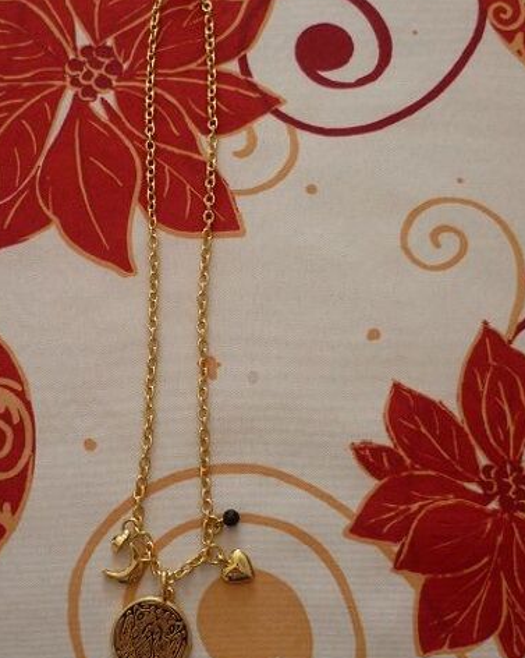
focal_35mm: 49
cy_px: 300
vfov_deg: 38.0
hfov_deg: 30.7
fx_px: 953
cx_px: 196
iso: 80
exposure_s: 1/40
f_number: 3.1
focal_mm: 6.6
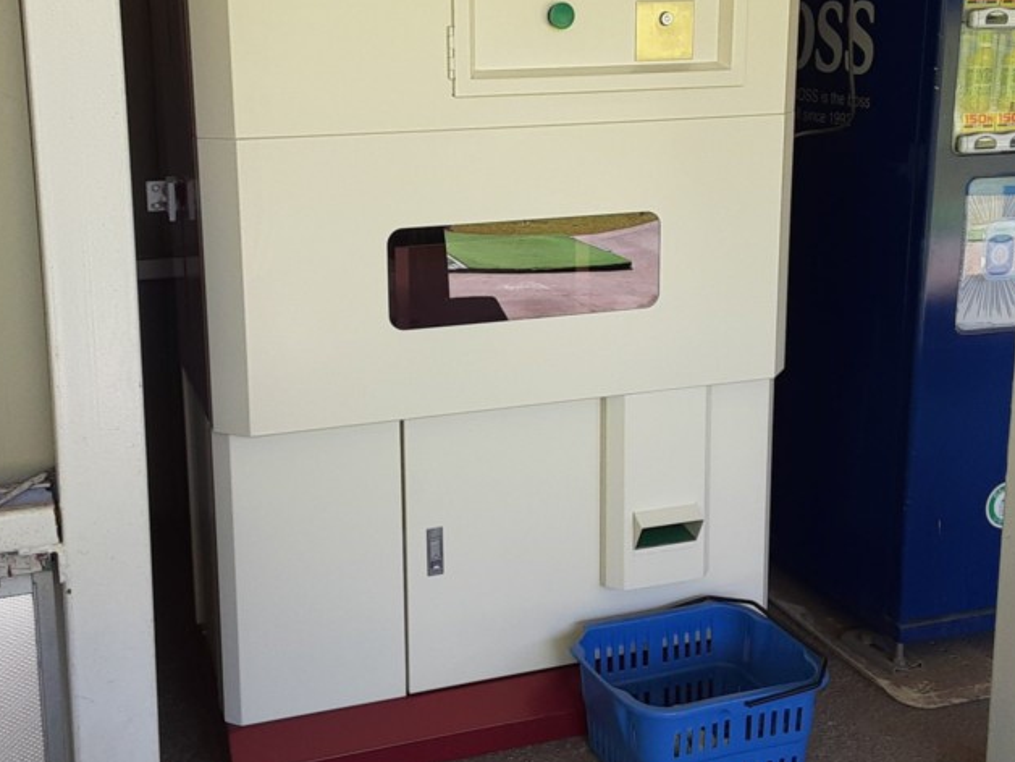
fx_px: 1290
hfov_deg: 42.9
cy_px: 294
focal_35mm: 44
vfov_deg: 32.7
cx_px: 469
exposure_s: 1/217
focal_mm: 2.91
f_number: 1.9
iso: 40
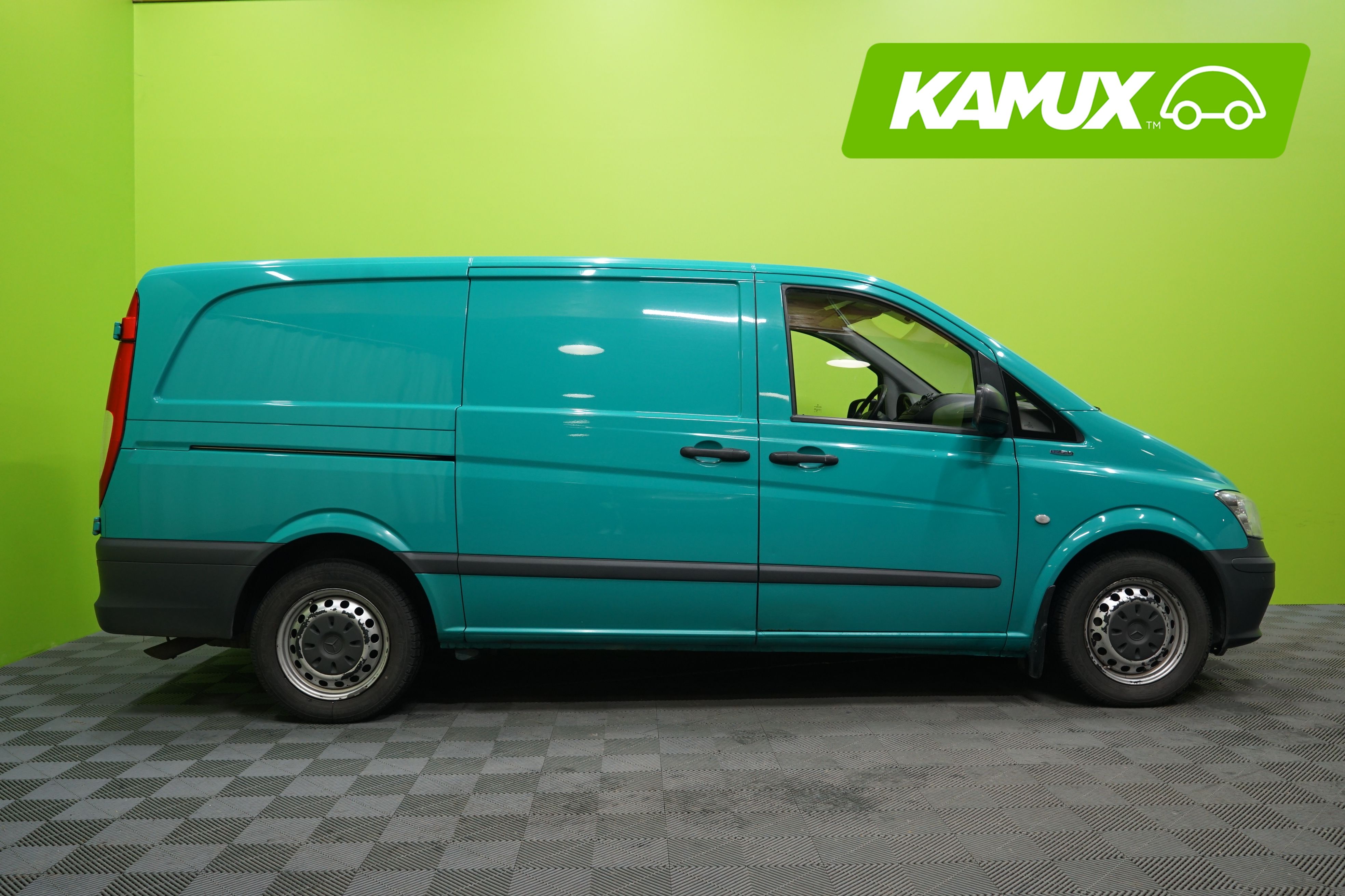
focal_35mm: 29
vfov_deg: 45.0
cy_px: 448
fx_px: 1083
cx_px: 672
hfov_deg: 63.7
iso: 800
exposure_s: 1/20
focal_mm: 29
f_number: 5
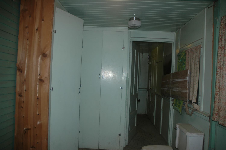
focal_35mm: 27
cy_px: 75
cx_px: 113
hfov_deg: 67.4
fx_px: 169
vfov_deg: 47.8
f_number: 3.5
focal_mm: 18
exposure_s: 1/60
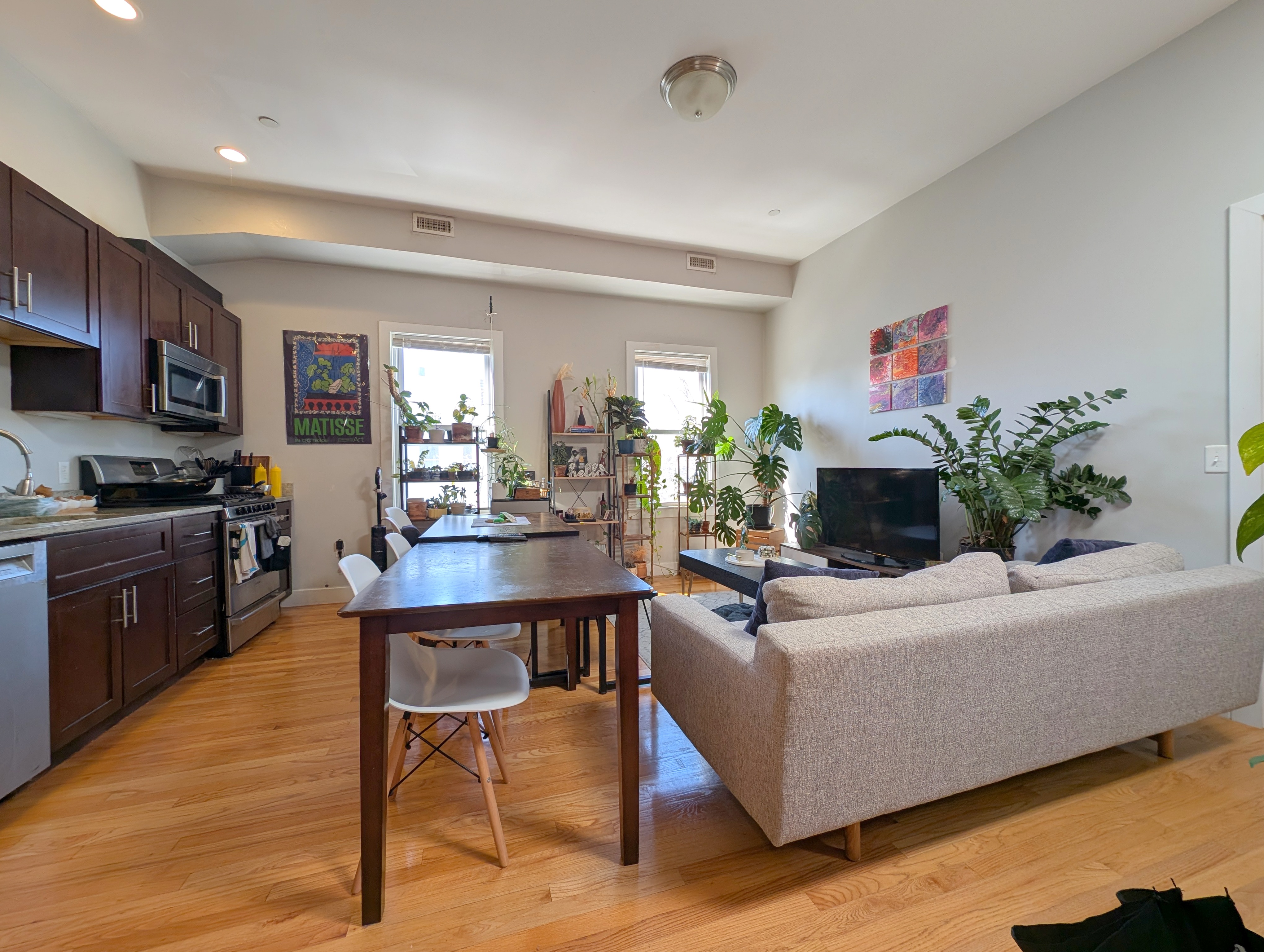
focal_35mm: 12
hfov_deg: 110.5
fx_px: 439
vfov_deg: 94.6
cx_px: 632
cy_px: 476
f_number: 1.95
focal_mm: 2.23
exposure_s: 1/93
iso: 41
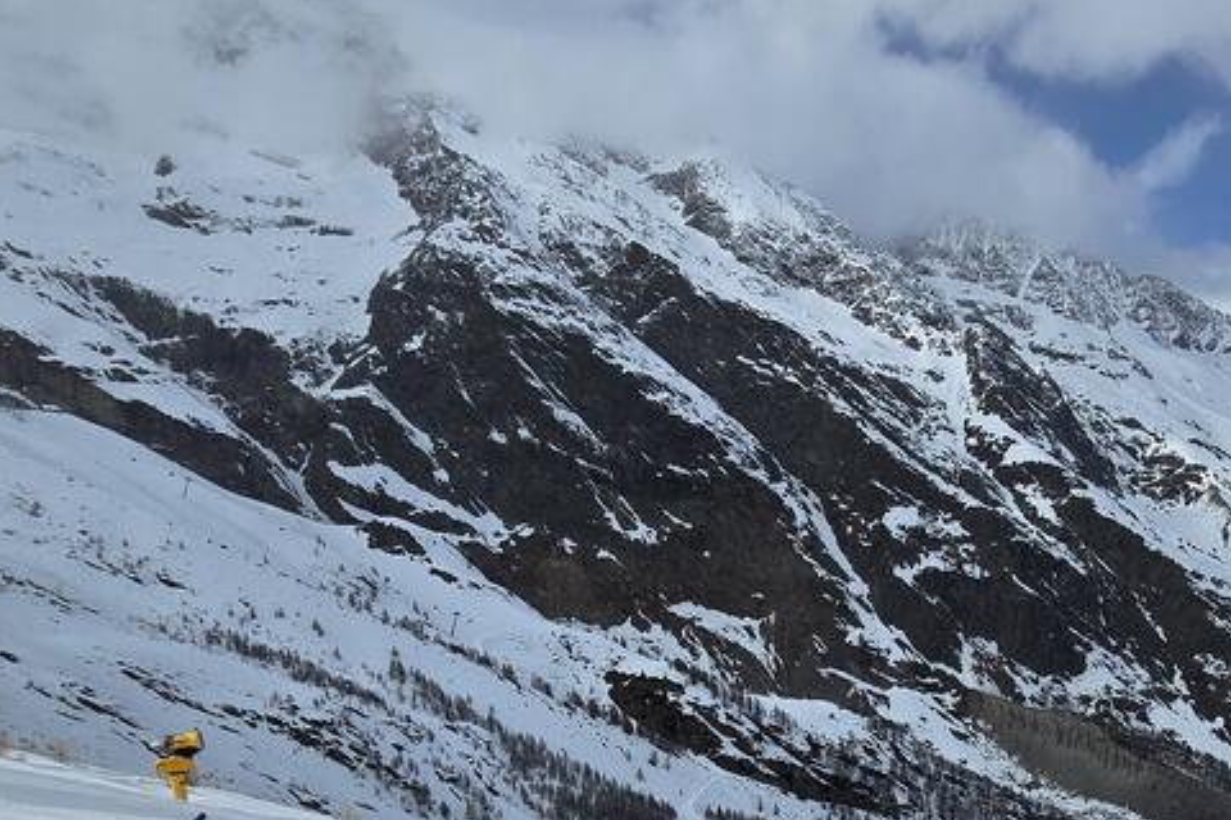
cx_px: 964
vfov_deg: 39.7
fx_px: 992
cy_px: 816
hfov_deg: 59.3
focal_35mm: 29
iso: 50
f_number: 2.2
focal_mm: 2.2
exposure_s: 1/5638
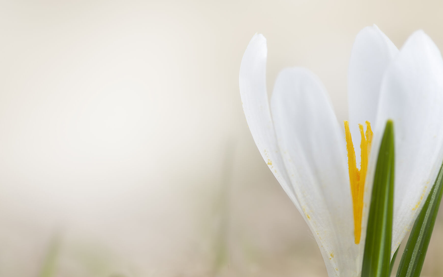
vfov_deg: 6.2
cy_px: 178
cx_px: 262
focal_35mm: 210
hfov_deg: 10.0
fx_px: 2535
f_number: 5.6
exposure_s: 1/250
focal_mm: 100
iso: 100
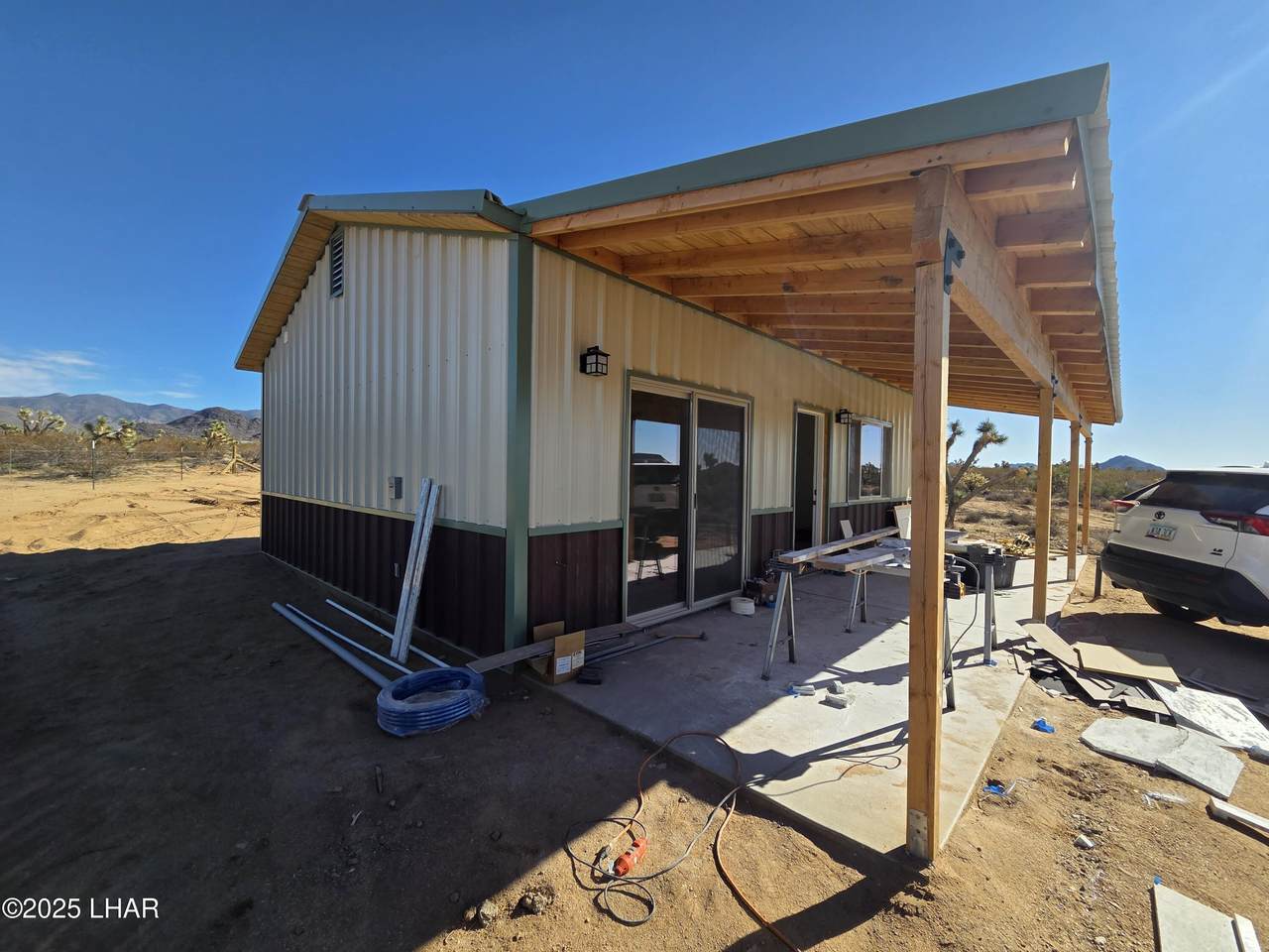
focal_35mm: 13
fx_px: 477
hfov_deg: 106.2
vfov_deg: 89.9
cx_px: 634
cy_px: 476
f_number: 2.2
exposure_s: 1/1597
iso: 50
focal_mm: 2.2
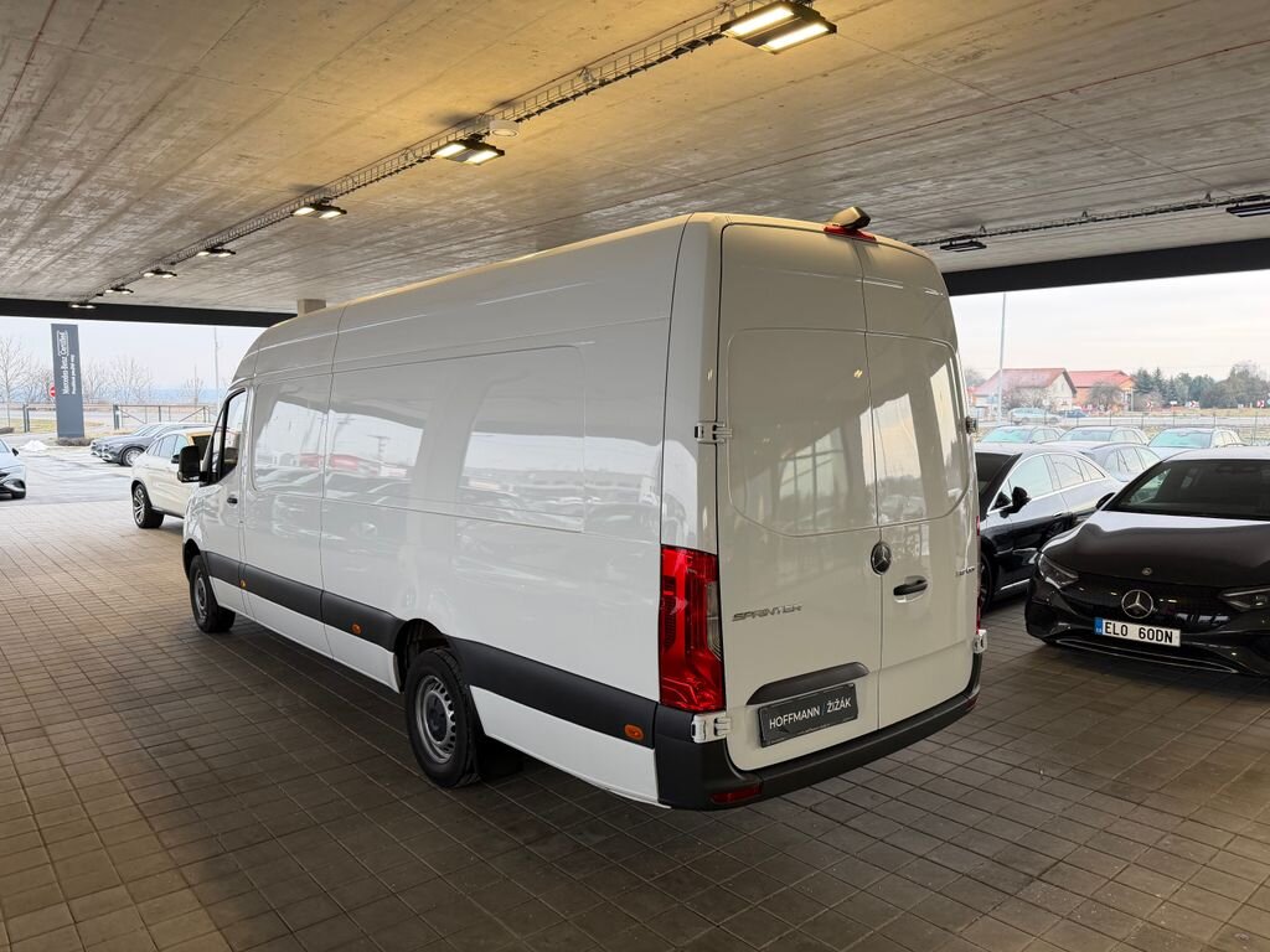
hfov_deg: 71.6
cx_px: 635
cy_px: 476
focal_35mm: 24
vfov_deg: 56.8
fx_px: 881
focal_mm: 6.76
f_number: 1.78
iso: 160
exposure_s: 1/121
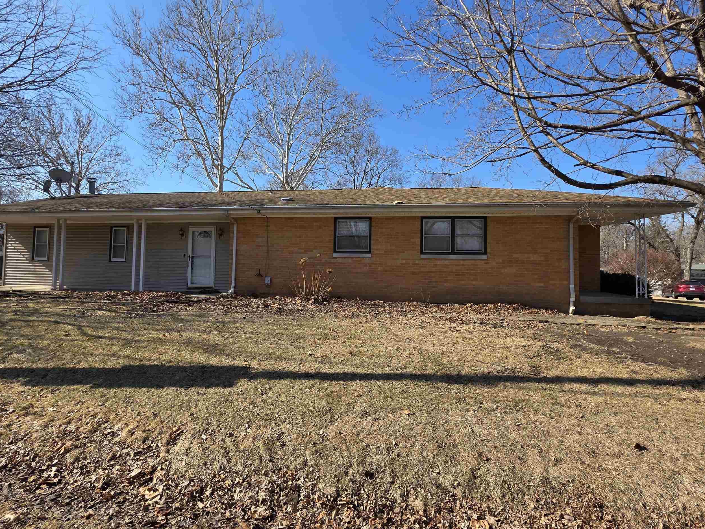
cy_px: 249
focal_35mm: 16
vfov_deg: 78.0
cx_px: 356
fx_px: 326
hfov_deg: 94.5
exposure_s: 1/1529
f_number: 1.9
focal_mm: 2.2
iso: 40
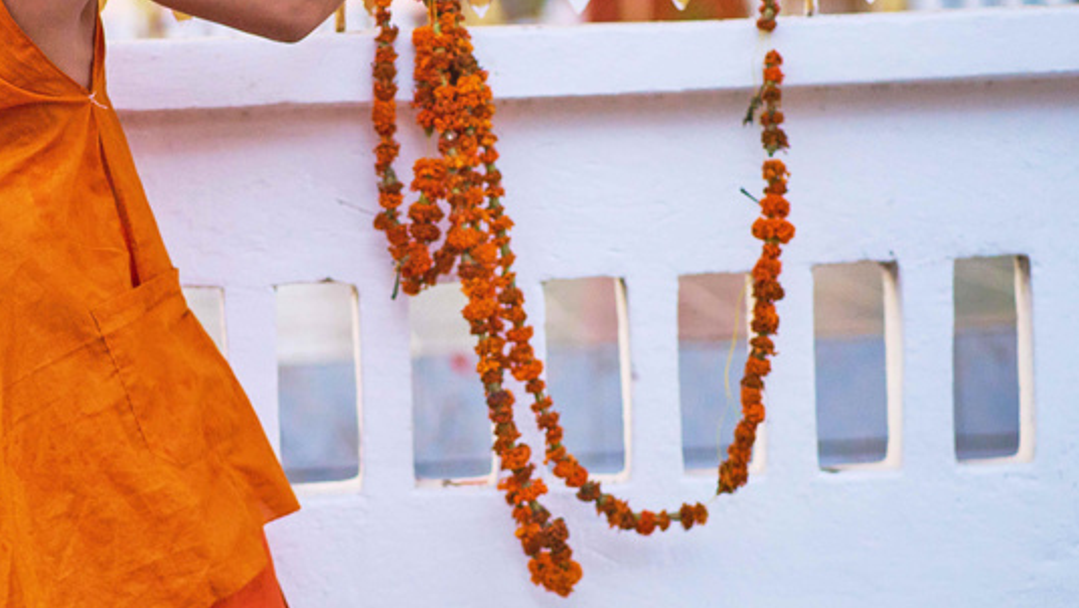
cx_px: 310
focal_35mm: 170
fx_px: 4866
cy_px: 281
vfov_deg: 7.1
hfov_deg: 12.6
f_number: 1.8
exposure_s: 1/6000
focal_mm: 85
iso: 2500
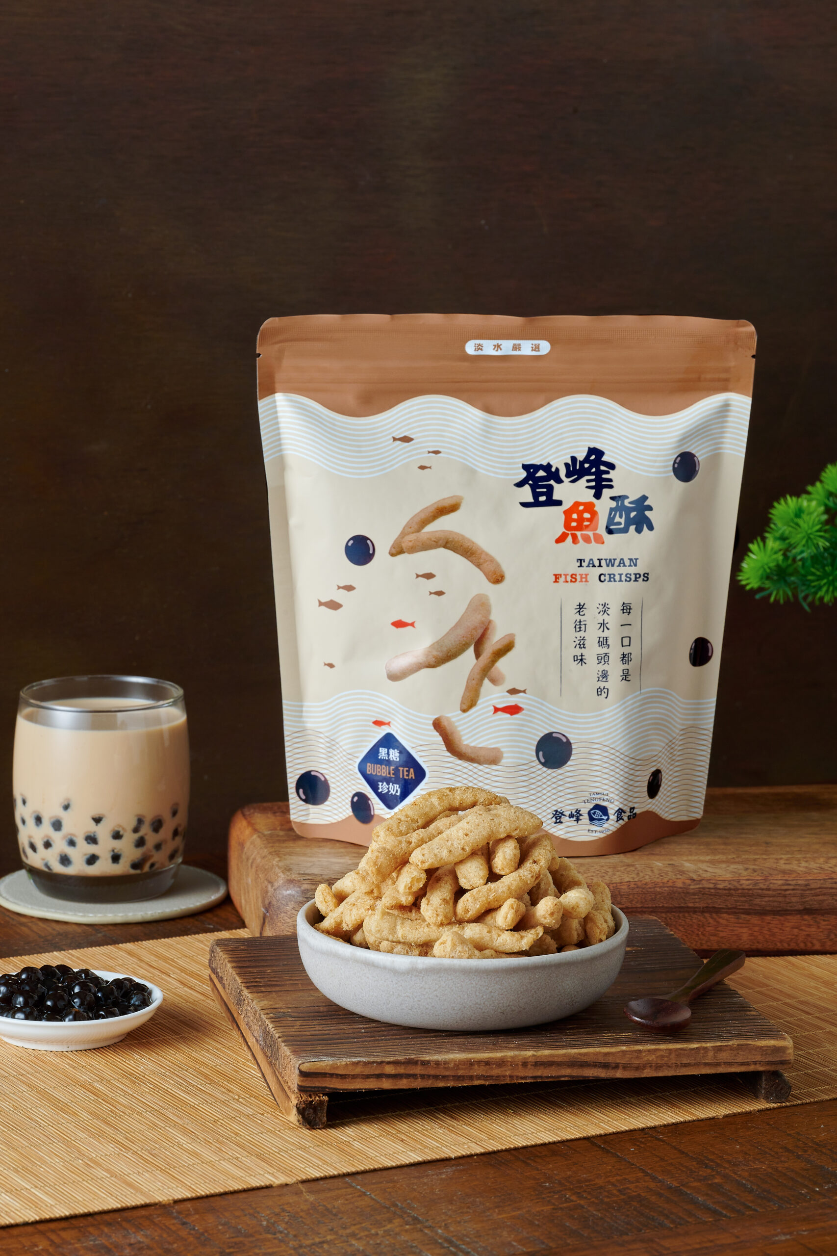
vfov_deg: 19.5
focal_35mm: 105
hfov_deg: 13.0
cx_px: 418
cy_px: 628
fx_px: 3661
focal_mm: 105
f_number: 18
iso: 320
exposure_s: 1/100
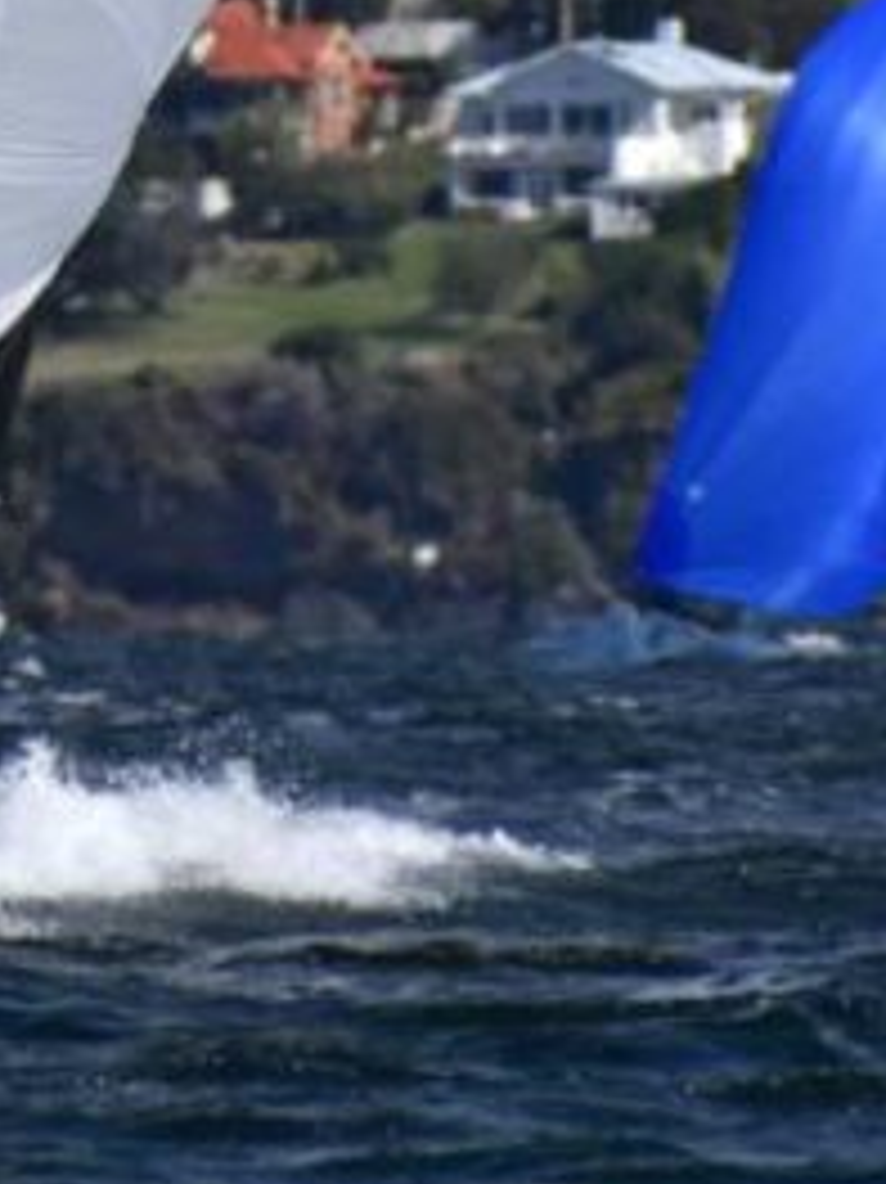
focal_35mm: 1685
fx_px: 57550
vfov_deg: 1.2
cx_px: -45
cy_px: -308
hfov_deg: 0.9
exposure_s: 1/2000
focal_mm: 300
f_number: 8
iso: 400
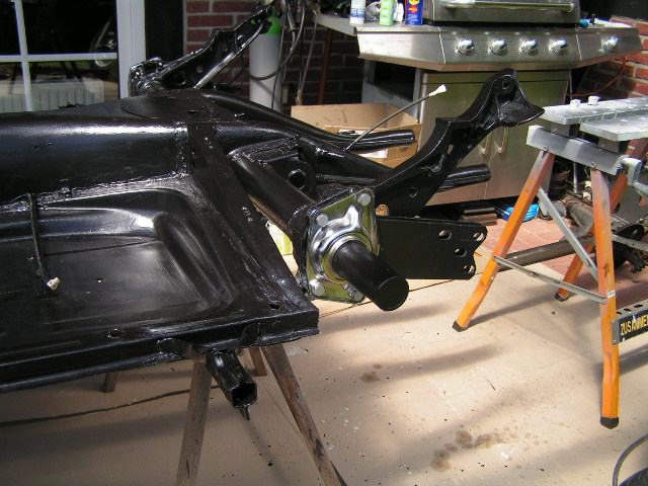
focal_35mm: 38
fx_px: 711
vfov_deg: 37.7
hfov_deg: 49.0
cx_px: 324
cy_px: 243
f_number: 2.8
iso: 50
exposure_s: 1/500
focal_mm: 6.3
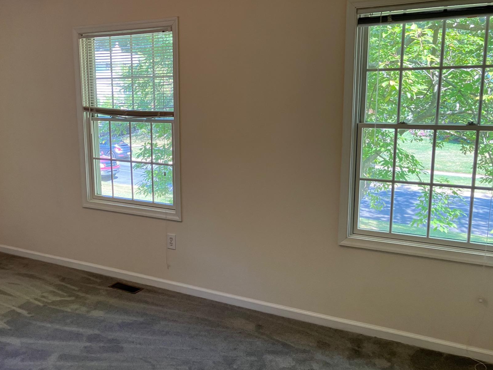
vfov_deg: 39.7
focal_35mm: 36
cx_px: 177
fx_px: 513
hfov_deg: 50.7
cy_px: 188
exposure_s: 1/72
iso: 80
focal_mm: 3.99
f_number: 1.8
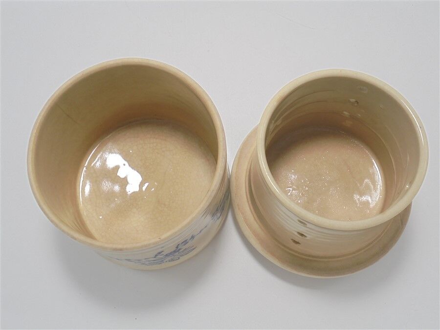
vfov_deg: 33.6
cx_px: 220
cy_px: 165
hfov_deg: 43.9
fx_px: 547
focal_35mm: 43
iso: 100
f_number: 4.5
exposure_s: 1/50
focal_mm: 7.8
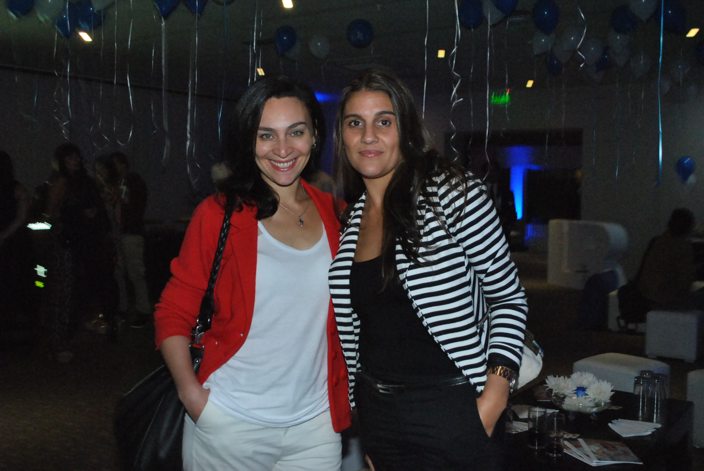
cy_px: 236
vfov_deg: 34.3
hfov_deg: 49.5
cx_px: 352
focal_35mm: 39
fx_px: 764
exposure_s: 1/80
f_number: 5.6
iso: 1600
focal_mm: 26
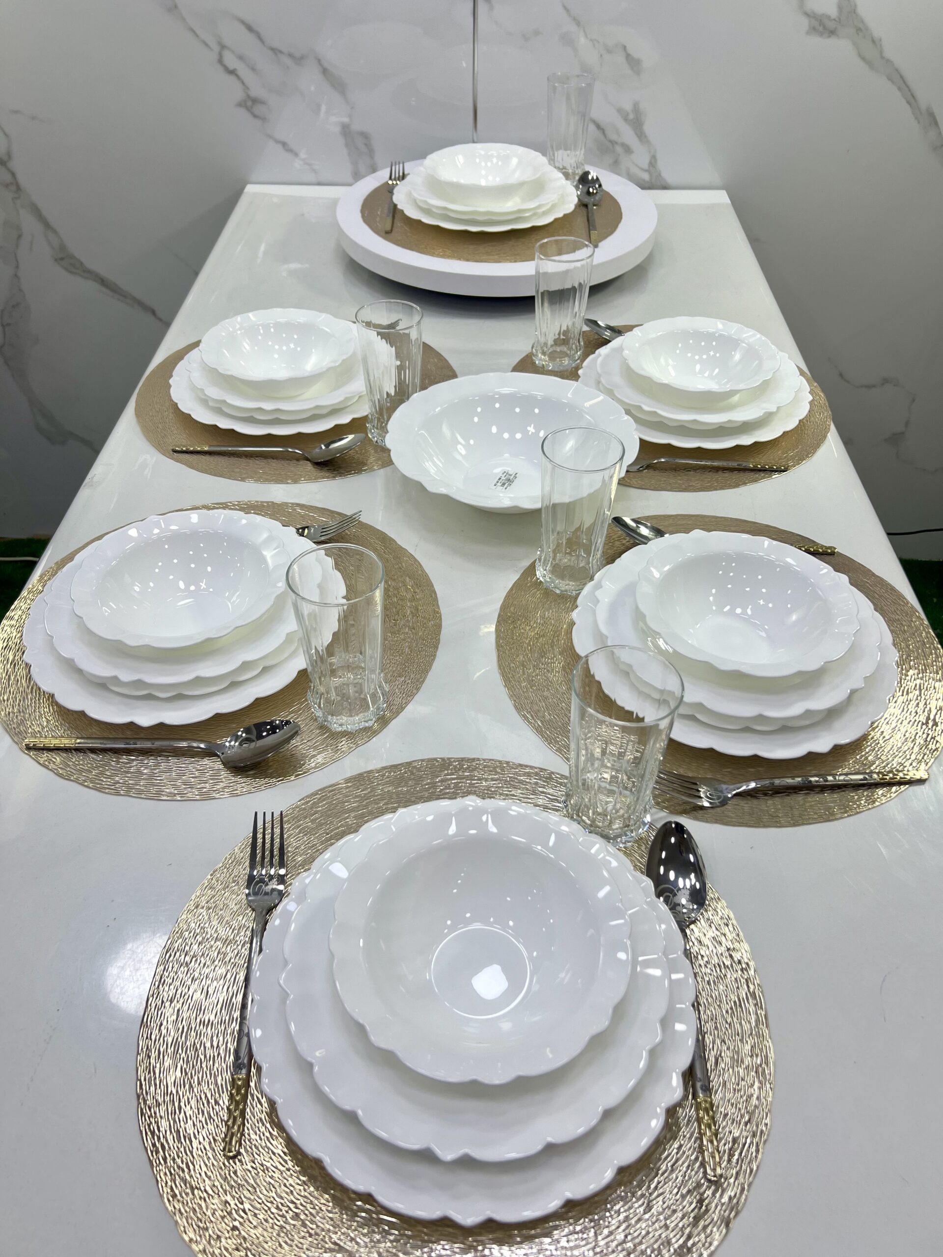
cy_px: 628
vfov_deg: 67.3
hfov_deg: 53.1
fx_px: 944
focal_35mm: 26
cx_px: 472
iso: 50
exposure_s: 1/1124
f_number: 1.5
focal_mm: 5.7
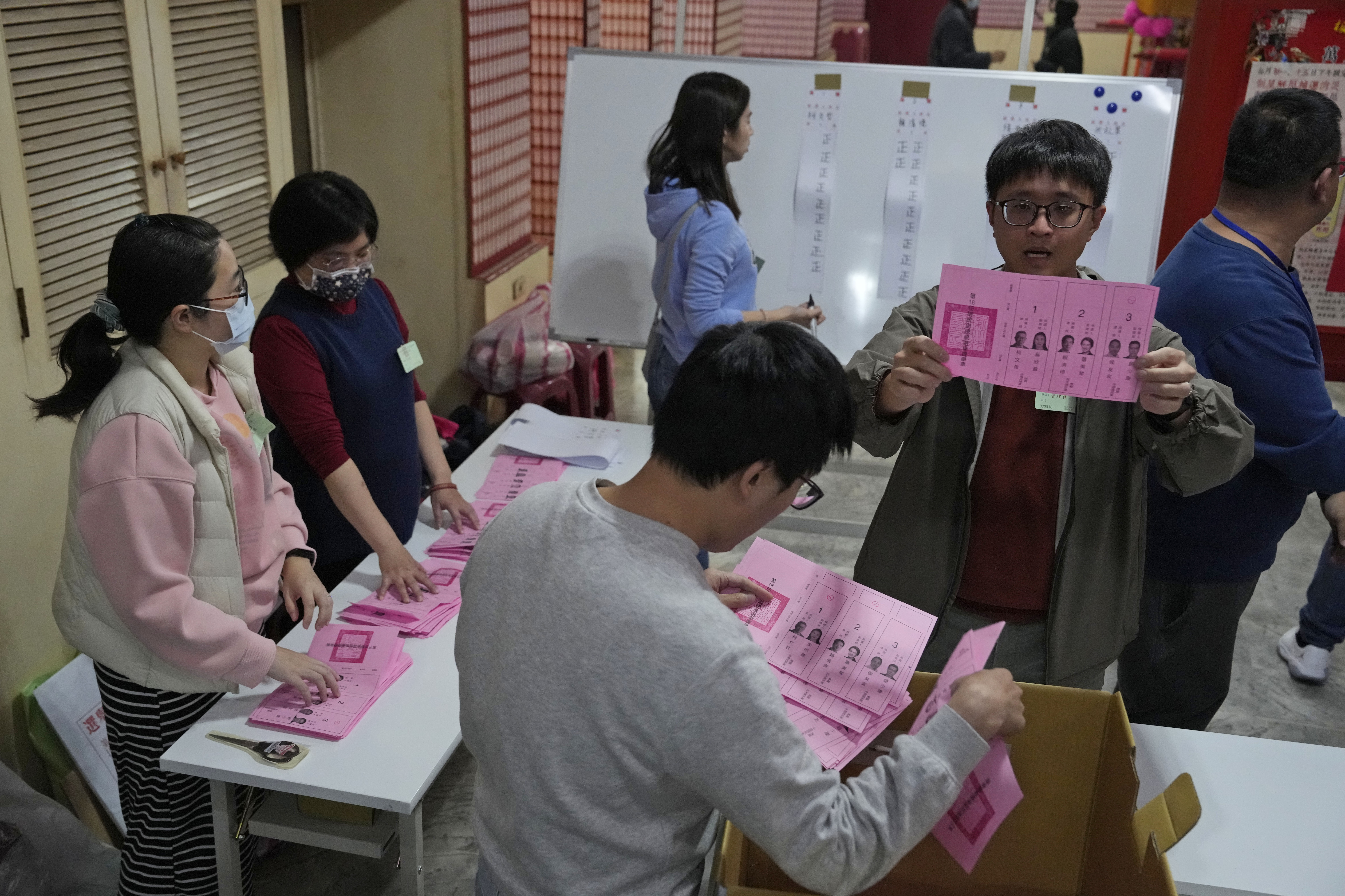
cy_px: 448
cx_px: 672
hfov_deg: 51.9
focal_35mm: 37
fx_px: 1382
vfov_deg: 35.9
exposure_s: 1/500
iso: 6400
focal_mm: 37
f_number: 4
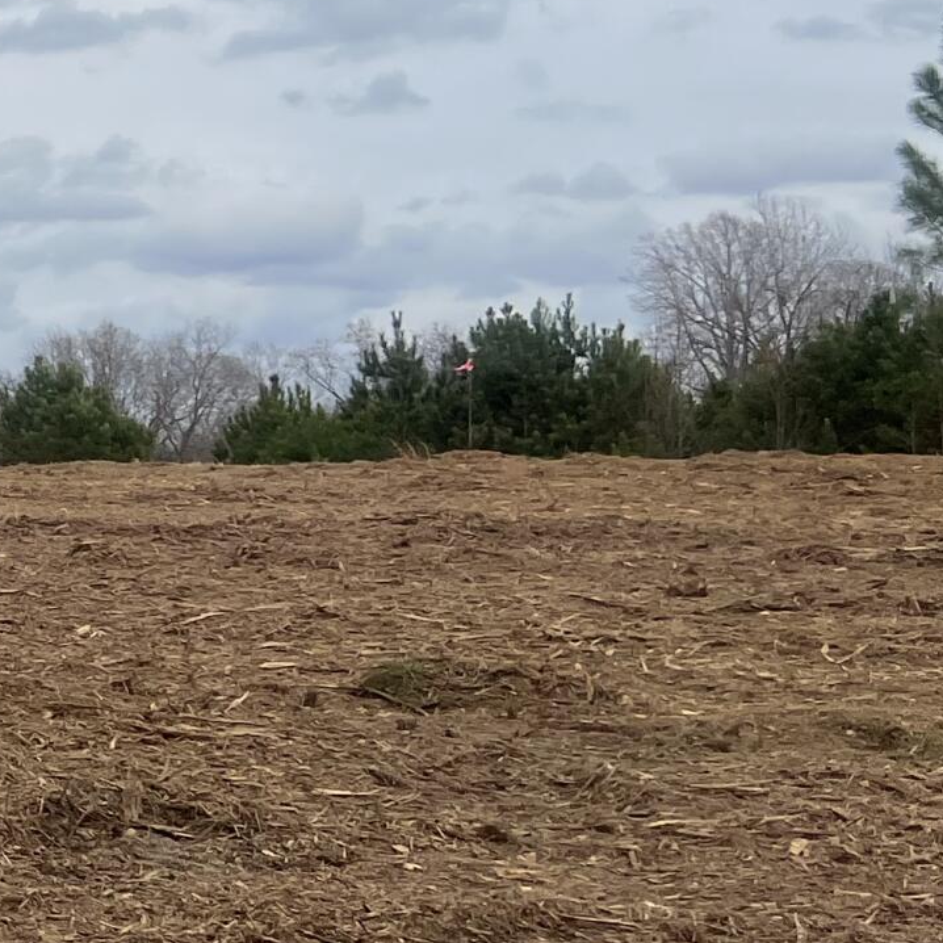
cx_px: -864
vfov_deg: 18.1
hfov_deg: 15.1
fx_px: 2959
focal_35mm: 96
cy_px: 428
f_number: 1.5
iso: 50
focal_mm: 5.7
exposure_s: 1/2252
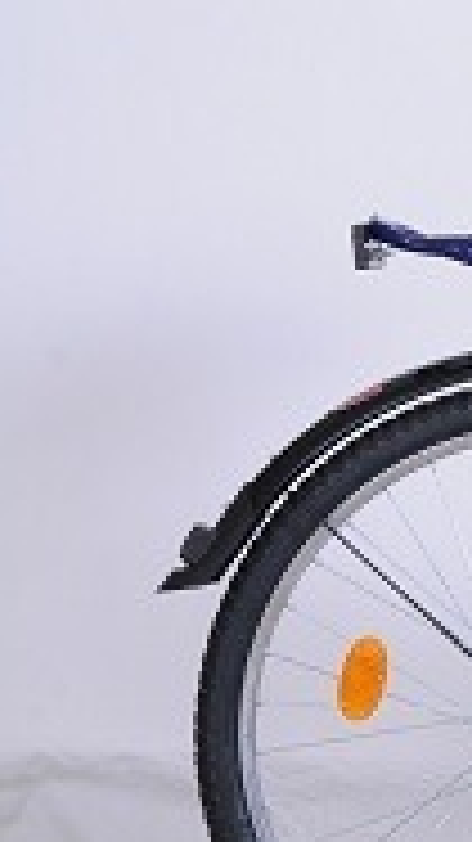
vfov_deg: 7.3
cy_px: 423
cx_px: 1115
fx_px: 6550
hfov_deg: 4.1
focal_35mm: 294
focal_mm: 70
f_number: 11
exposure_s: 1/160
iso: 200
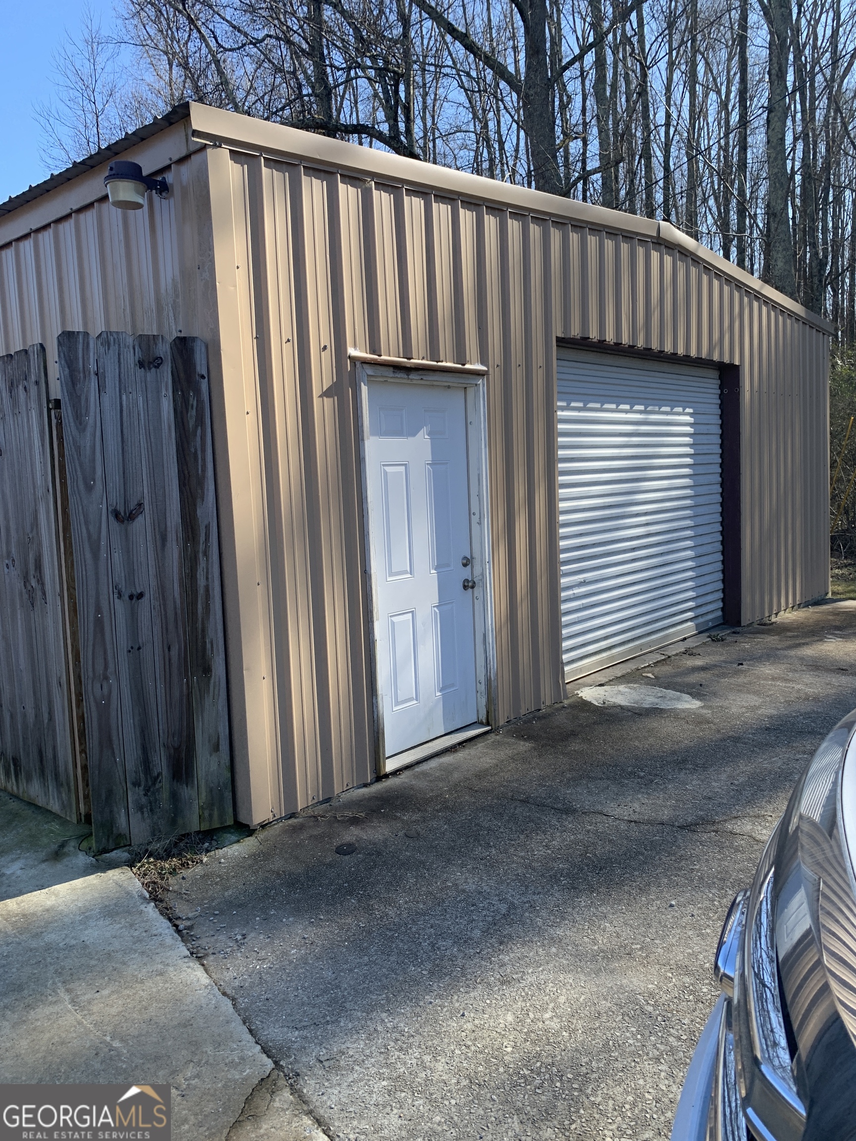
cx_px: 428
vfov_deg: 67.3
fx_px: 857
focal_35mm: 26
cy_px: 570
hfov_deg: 53.1
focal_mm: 4.25
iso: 25
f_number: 1.8
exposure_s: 1/608
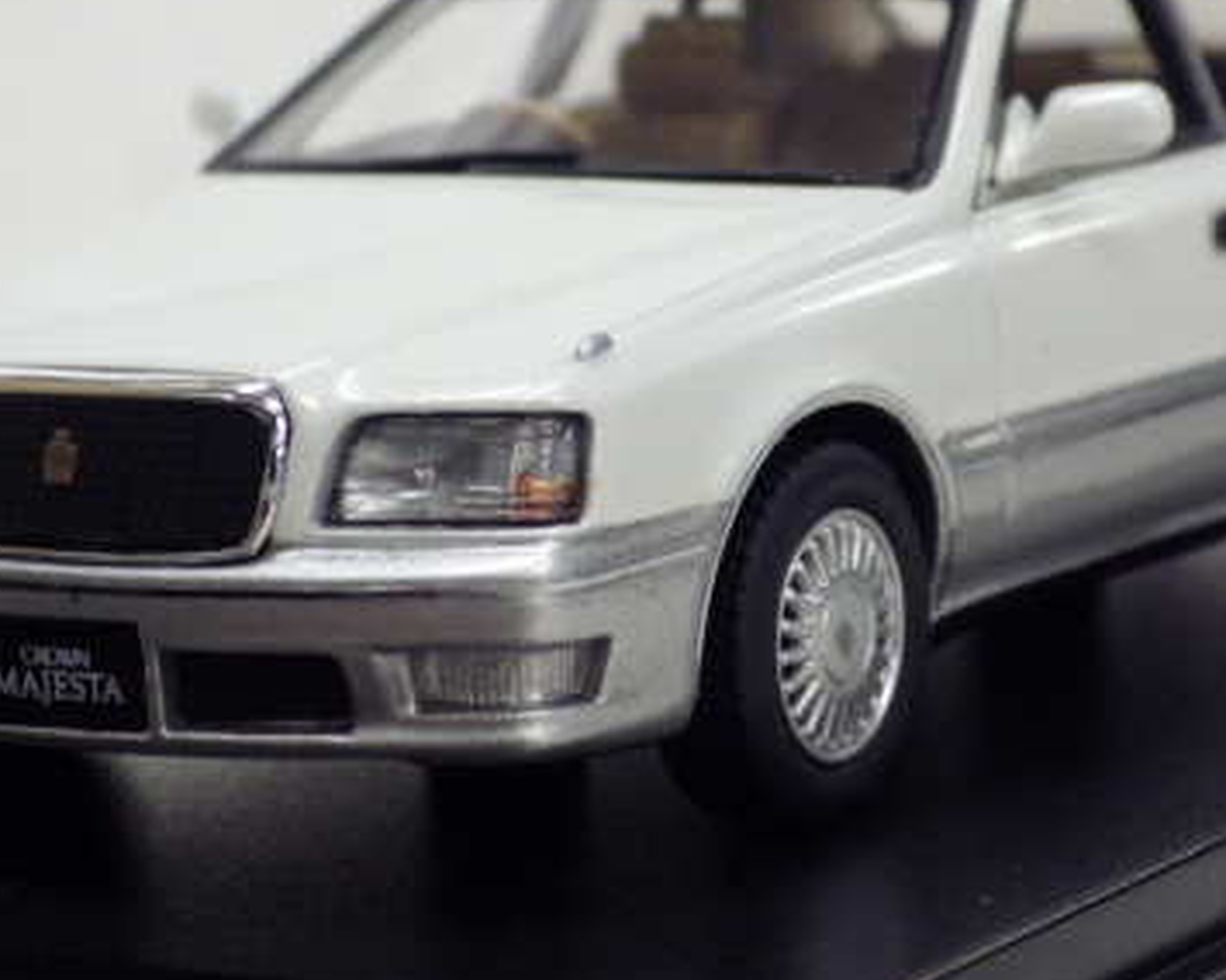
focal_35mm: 153
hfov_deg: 12.6
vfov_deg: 10.1
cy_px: 307
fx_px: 5552
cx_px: 663
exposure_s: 1/60
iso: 500
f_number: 4.4
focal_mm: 15.6
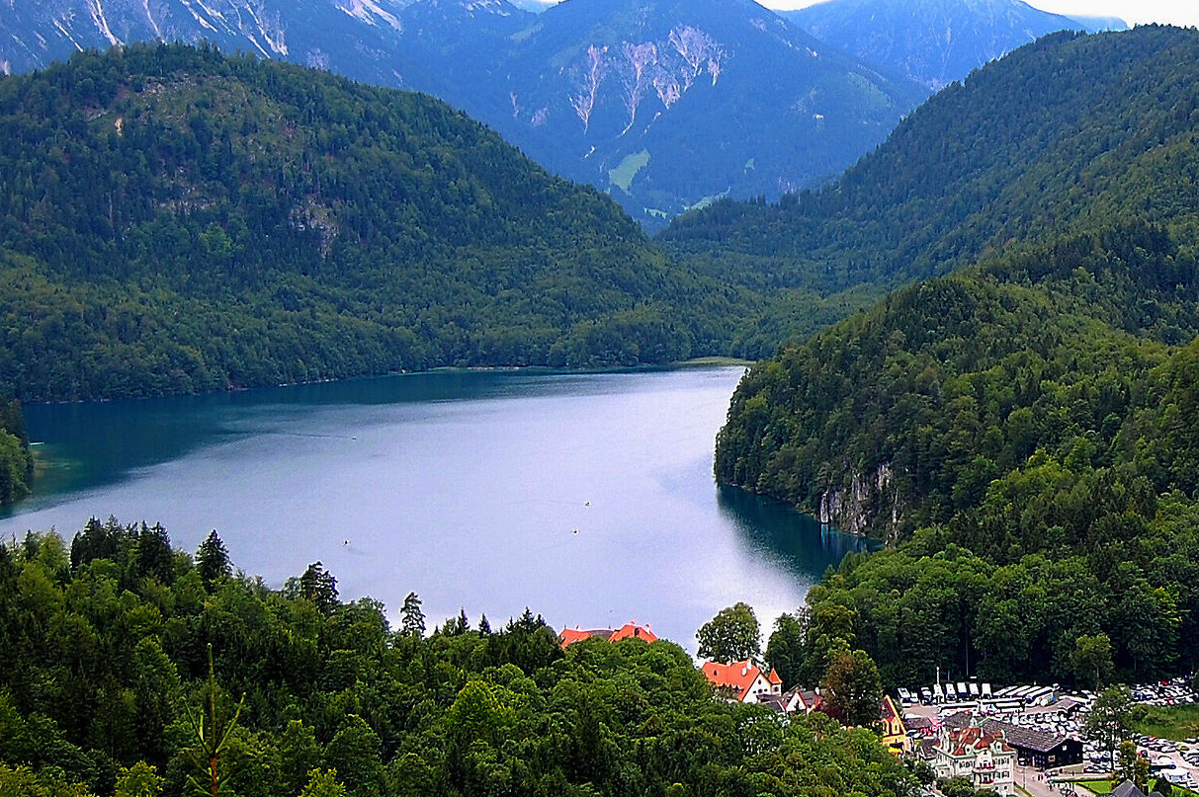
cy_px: 364
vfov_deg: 15.3
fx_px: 2962
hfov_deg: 22.5
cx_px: 999
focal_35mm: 89
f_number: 5.6
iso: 200
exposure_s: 1/125
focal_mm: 30
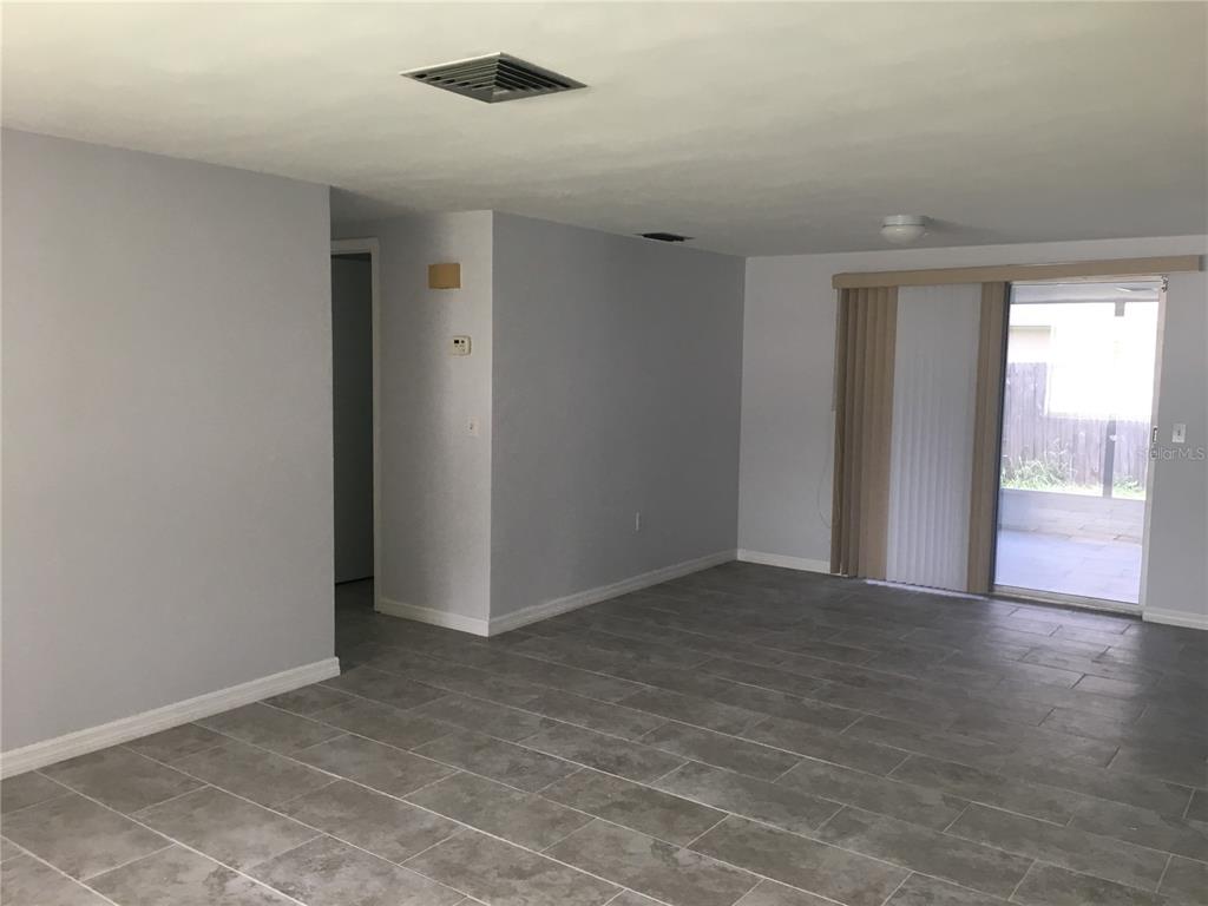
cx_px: 604
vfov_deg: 48.2
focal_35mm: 29
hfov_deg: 61.7
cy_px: 453
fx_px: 1012
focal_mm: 4.15
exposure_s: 1/30
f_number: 2.2
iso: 32
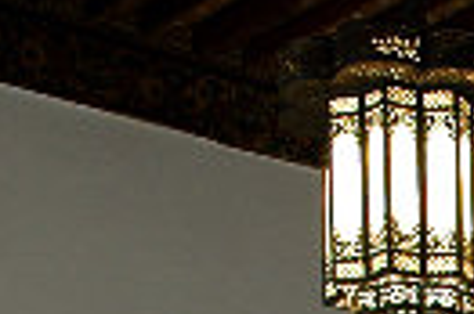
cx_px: 915
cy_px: 953
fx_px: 2170
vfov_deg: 7.3
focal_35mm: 165
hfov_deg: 11.4
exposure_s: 1/8
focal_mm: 18
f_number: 5.6
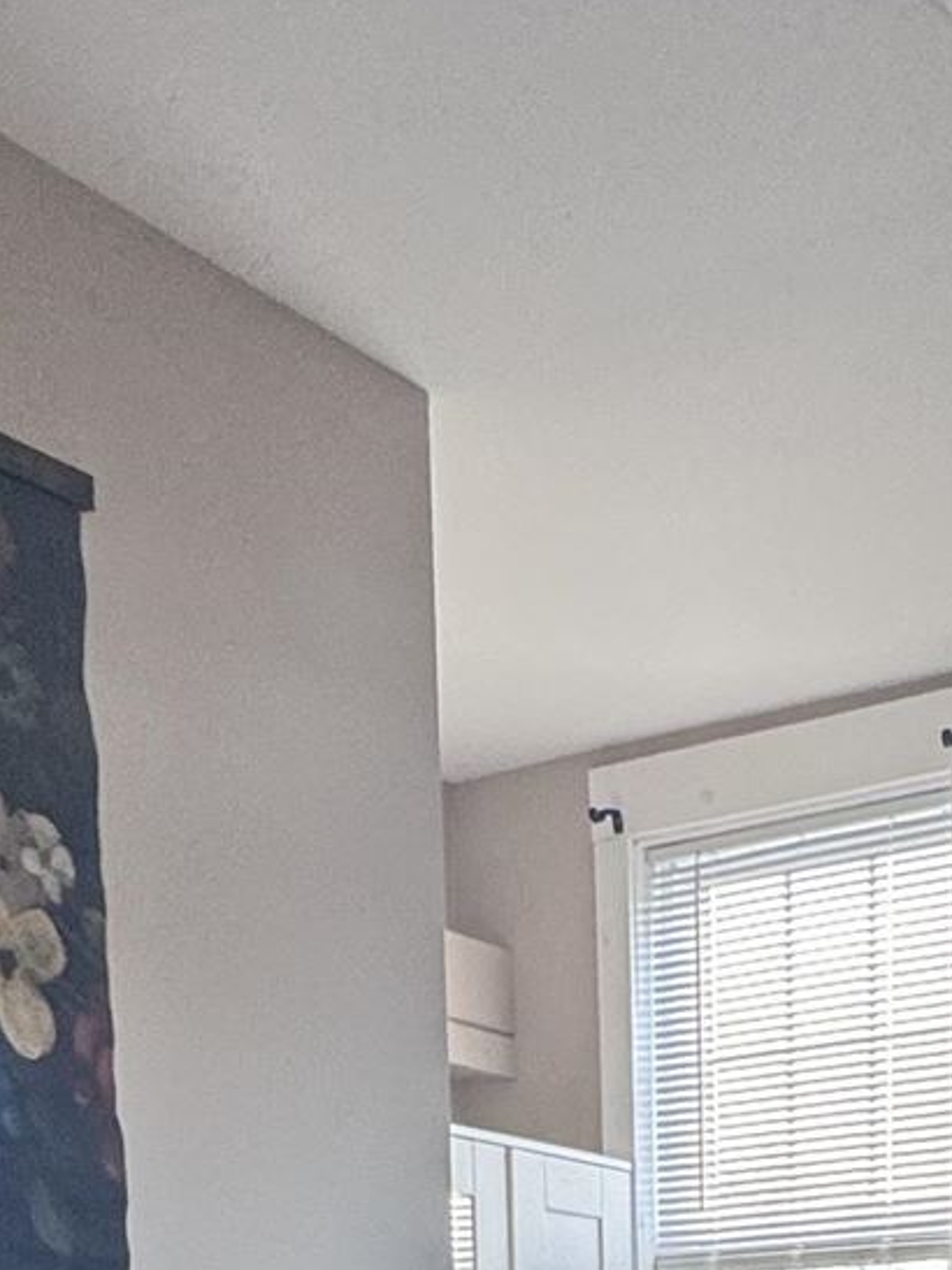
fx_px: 2164
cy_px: 1943
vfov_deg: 24.6
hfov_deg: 24.3
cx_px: 815
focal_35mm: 59
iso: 160
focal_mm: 2.22
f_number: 2.2
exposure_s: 1/120
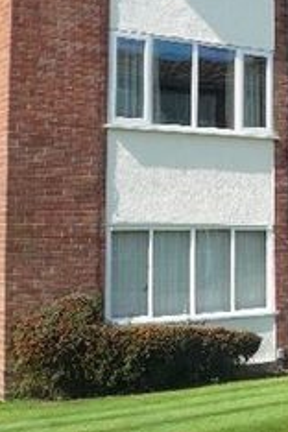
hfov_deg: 17.8
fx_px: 852
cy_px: 146
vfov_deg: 28.3
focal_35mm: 71
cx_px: 391
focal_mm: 4.6
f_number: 8
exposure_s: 1/125
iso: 100
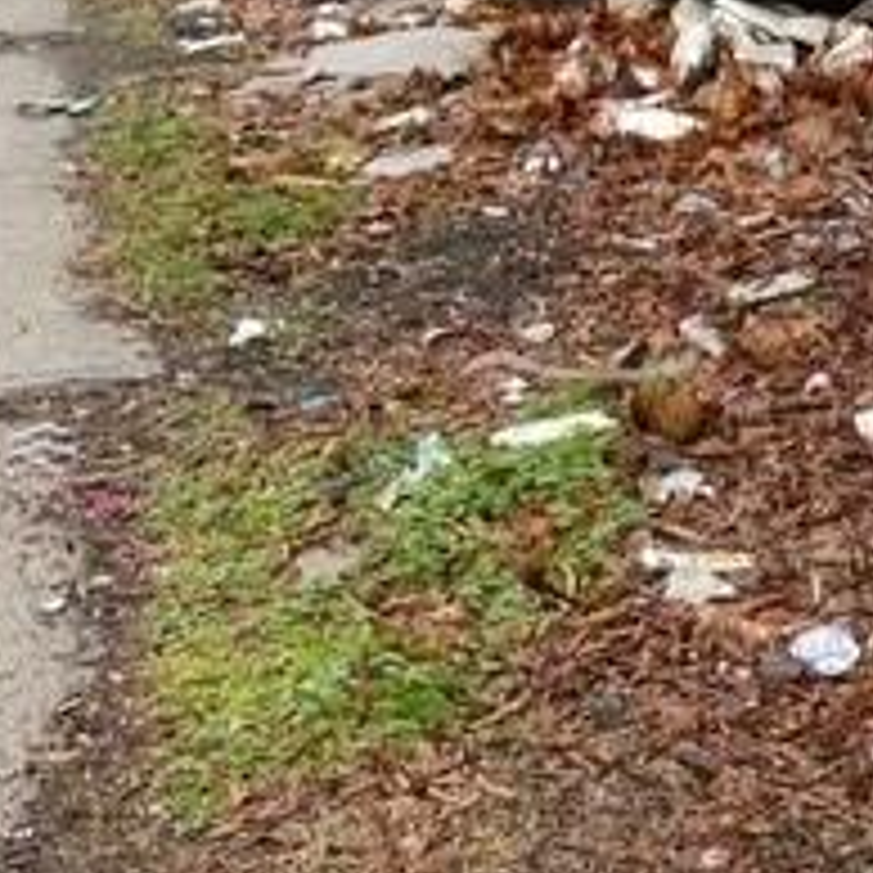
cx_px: 1022
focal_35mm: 76
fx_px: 2168
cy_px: -315
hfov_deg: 21.3
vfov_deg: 20.5
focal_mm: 5.1
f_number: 1.6
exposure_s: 1/611
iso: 32
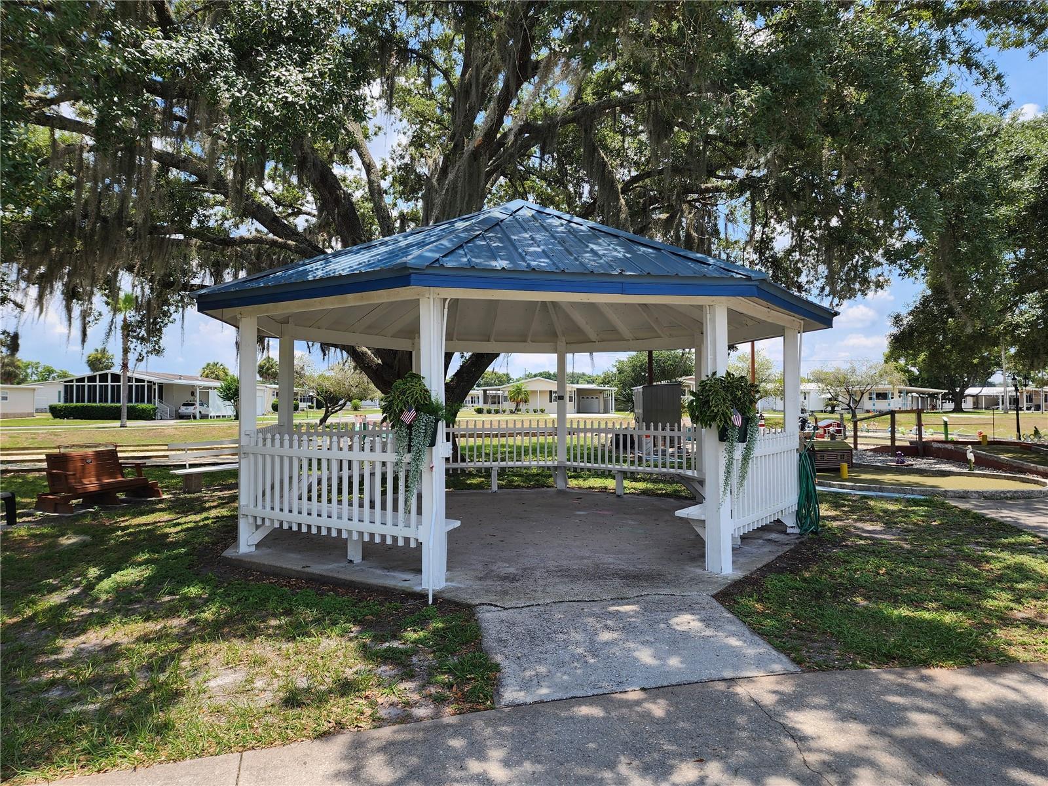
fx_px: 696
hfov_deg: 73.9
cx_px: 524
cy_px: 393
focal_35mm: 23
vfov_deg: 58.9
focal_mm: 6.4
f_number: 1.8
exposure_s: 1/582
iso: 12
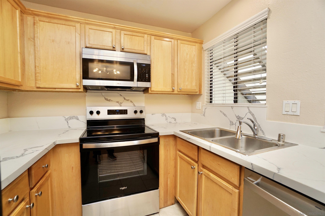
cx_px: 162
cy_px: 108
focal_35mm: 15
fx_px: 135
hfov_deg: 100.4
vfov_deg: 77.3
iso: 400
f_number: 4
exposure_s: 1/160
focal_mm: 10
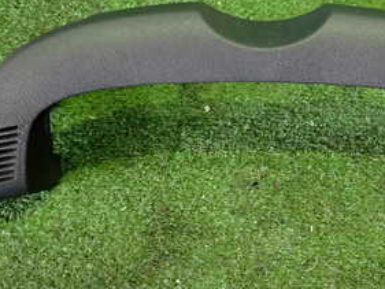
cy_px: 60
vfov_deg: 22.7
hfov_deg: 30.1
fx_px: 712
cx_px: 252
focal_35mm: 64
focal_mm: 5.4
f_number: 2.3
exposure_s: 1/30
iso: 500
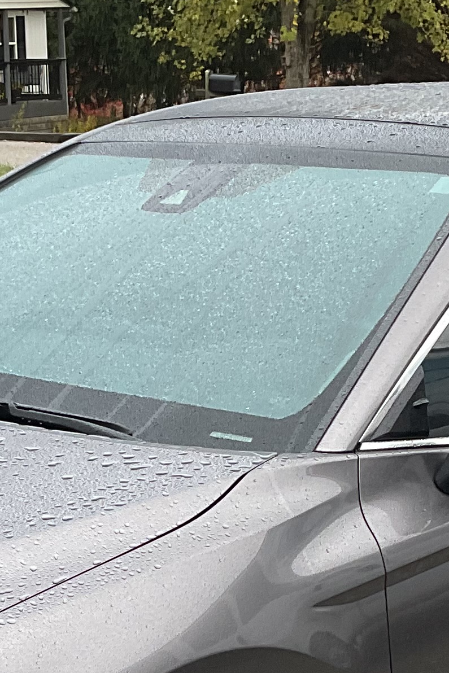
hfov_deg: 13.4
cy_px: 631
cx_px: 154
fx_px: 1908
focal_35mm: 102
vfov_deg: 19.6
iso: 50
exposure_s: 1/120
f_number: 1.8
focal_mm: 3
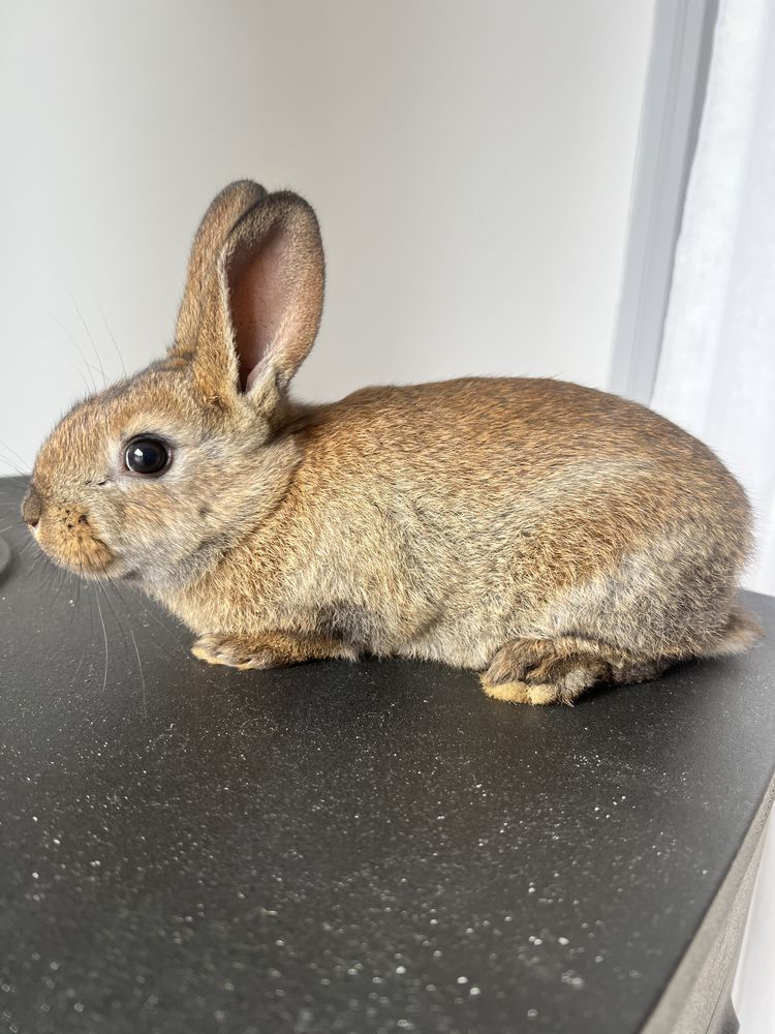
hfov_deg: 53.1
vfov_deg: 67.3
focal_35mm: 26
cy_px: 517
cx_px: 388
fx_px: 776
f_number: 1.5
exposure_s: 1/121
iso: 40
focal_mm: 5.7
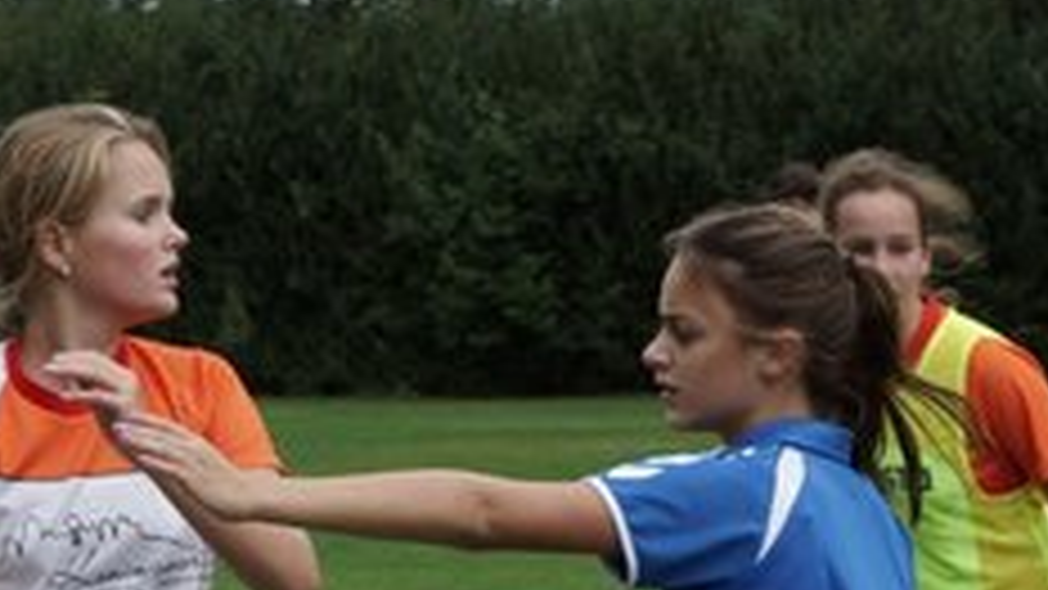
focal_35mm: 216
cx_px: 369
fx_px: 6002
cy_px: 757
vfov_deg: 5.6
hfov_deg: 10.0
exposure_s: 1/200
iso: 100
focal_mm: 50
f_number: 6.3
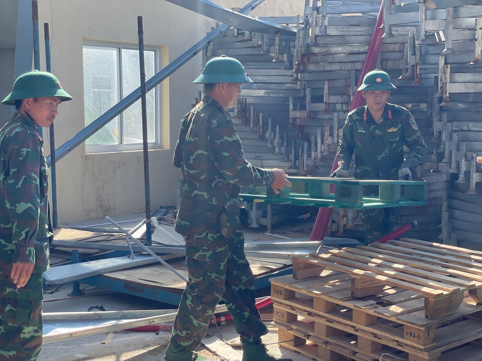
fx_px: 724
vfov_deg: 28.0
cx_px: 241
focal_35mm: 52
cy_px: 180
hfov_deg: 36.8
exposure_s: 1/657
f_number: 2
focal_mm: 6
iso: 32
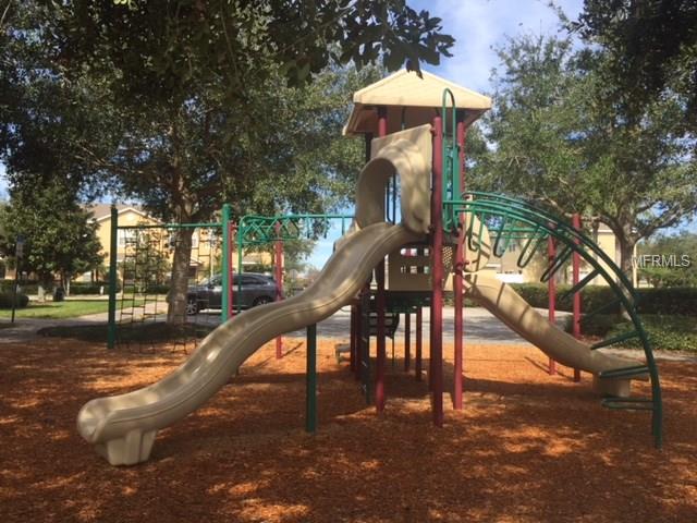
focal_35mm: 29
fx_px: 584
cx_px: 348
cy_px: 262
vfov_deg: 48.2
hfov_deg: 61.7
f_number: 2.2
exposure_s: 1/1041
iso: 32
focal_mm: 4.15
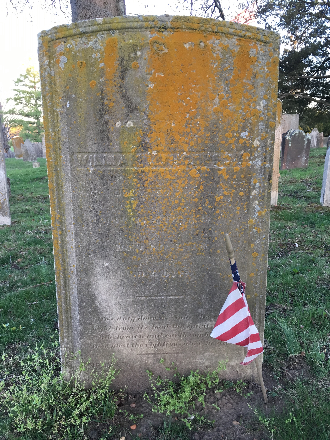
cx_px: 165
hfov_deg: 48.2
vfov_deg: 61.7
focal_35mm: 29
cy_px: 220
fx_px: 369
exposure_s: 1/30
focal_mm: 4.15
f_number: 2.2
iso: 32
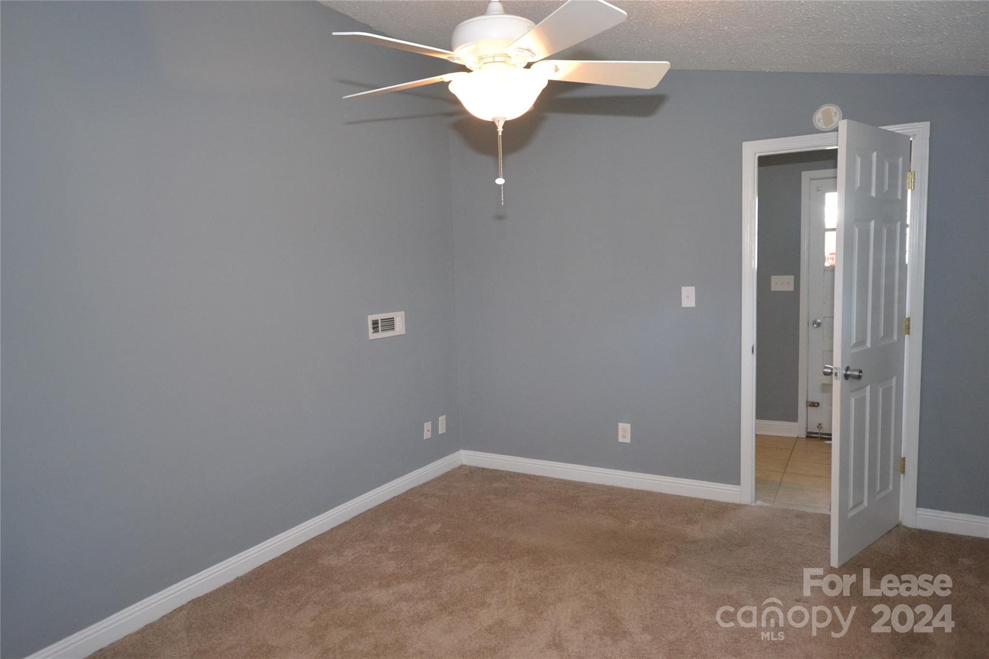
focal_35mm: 24
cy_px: 330
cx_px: 494
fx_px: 659
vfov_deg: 53.1
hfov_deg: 73.7
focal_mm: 16
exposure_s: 1/60
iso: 1250
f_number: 3.5
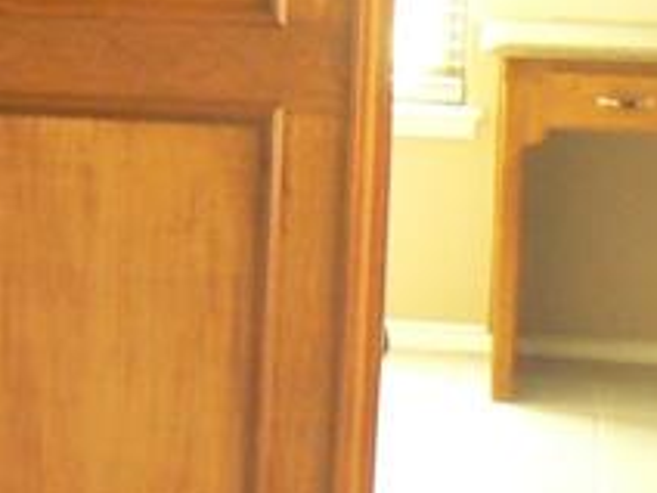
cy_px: -34
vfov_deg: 8.5
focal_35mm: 174
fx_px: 3302
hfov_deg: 10.3
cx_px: -747
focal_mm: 6
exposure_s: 1/6
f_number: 2.8
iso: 200
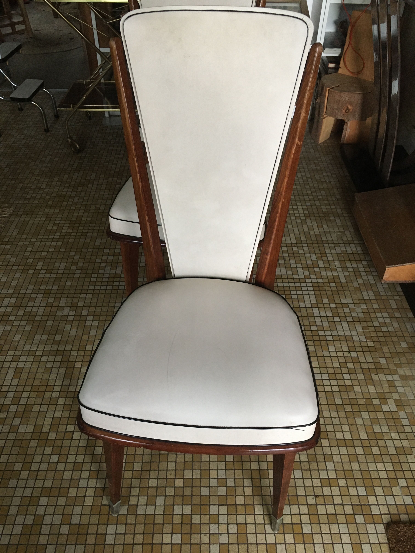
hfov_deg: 48.2
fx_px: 464
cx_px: 208
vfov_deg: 61.7
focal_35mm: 29
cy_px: 276
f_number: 2.2
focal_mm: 4.15
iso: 160
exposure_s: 1/33
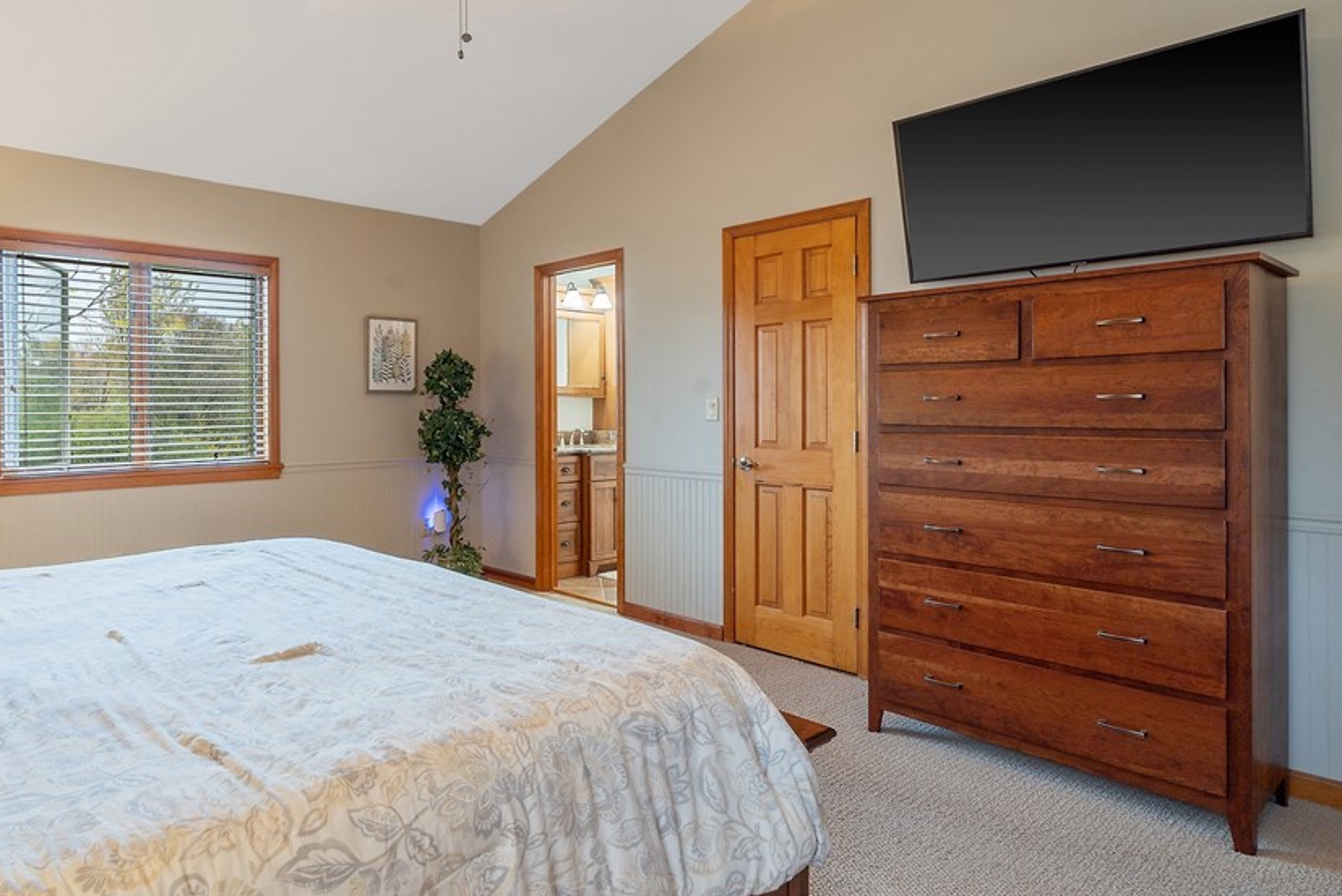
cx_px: 467
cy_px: 401
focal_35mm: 21
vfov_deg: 59.4
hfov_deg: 79.0
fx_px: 783
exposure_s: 1/1.67
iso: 200
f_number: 9
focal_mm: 16
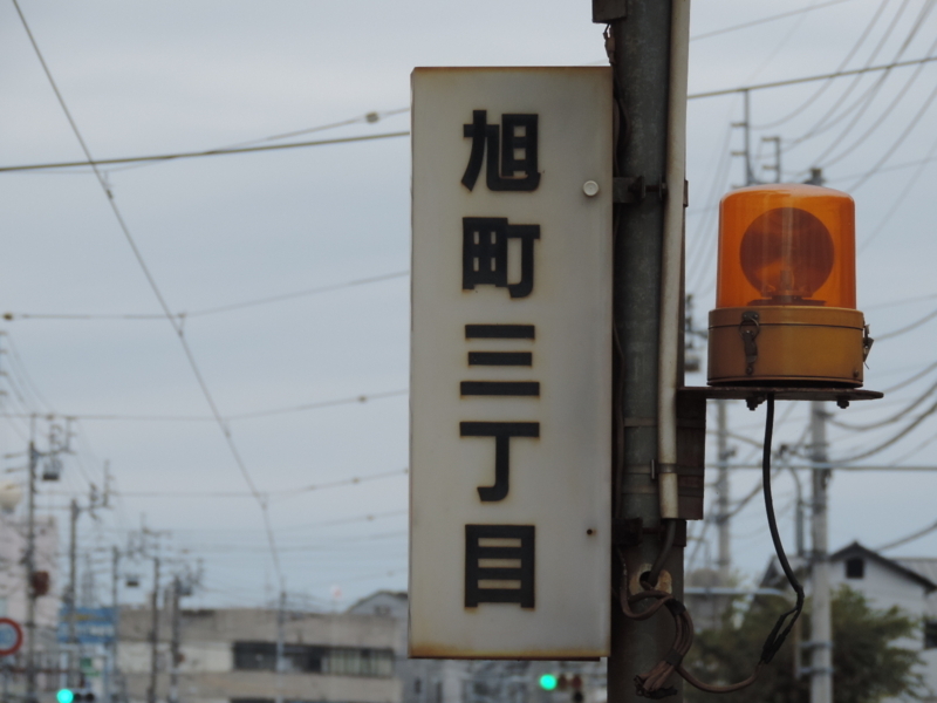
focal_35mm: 250
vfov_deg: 5.9
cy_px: 352
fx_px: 6767
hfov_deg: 7.9
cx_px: 468
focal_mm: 44.5
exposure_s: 1/200
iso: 180
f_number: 4.7
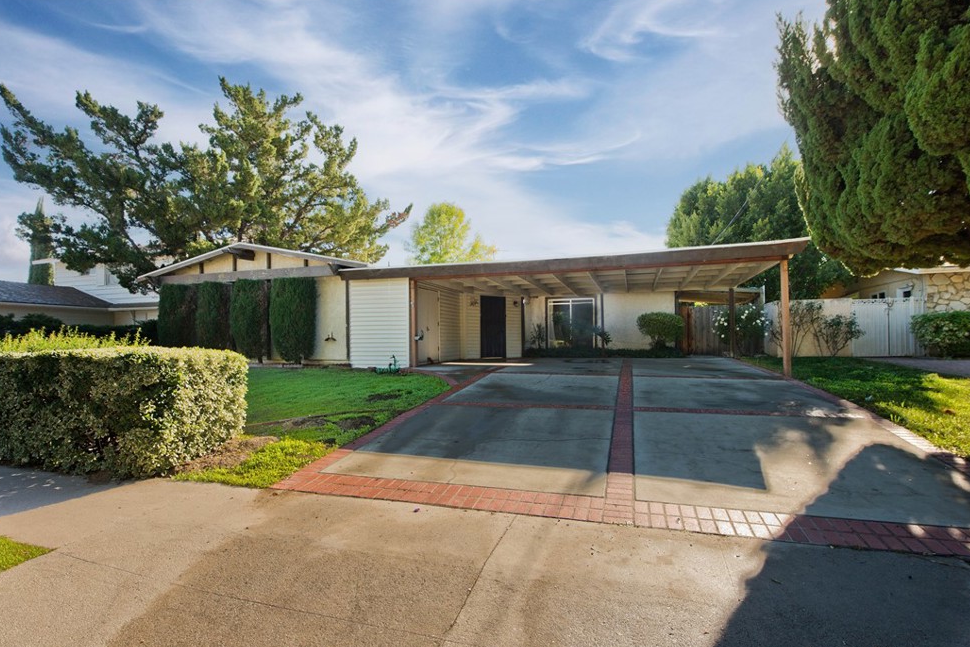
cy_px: 330
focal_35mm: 19
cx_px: 465
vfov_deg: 64.6
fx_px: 512
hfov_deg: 86.9
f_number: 5.6
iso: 400
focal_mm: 18
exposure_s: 1/1000
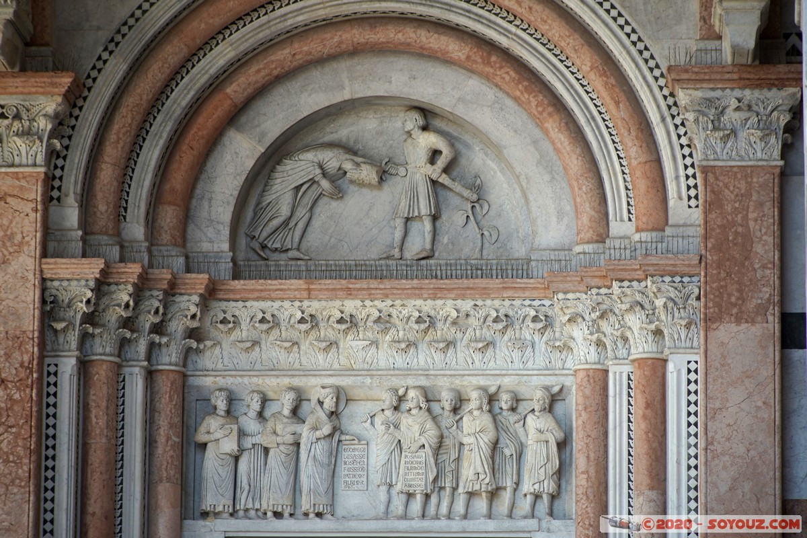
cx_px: 404
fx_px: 4707
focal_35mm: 210
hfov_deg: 9.8
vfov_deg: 6.5
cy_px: 269
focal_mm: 210
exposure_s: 1/250
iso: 125
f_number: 4
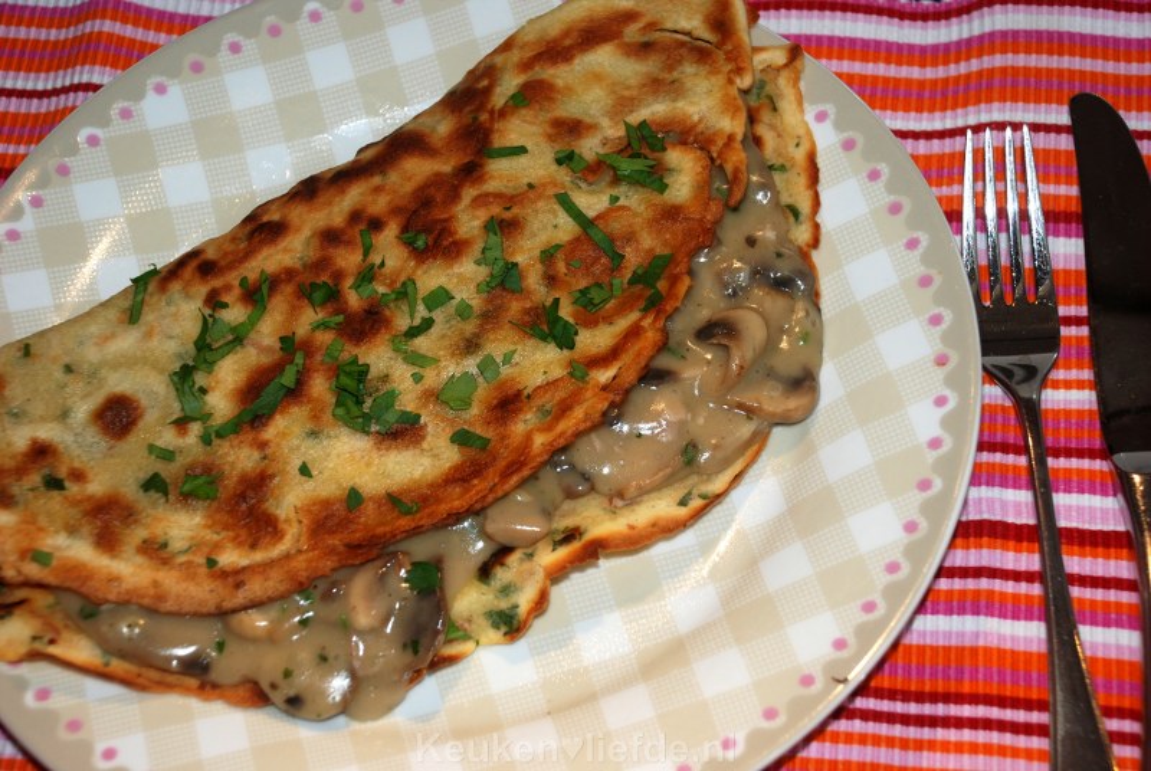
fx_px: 2401
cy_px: 386
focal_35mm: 75
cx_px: 576
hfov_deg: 27.0
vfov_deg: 18.2
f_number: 5
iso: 200
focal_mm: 50
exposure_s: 1/60
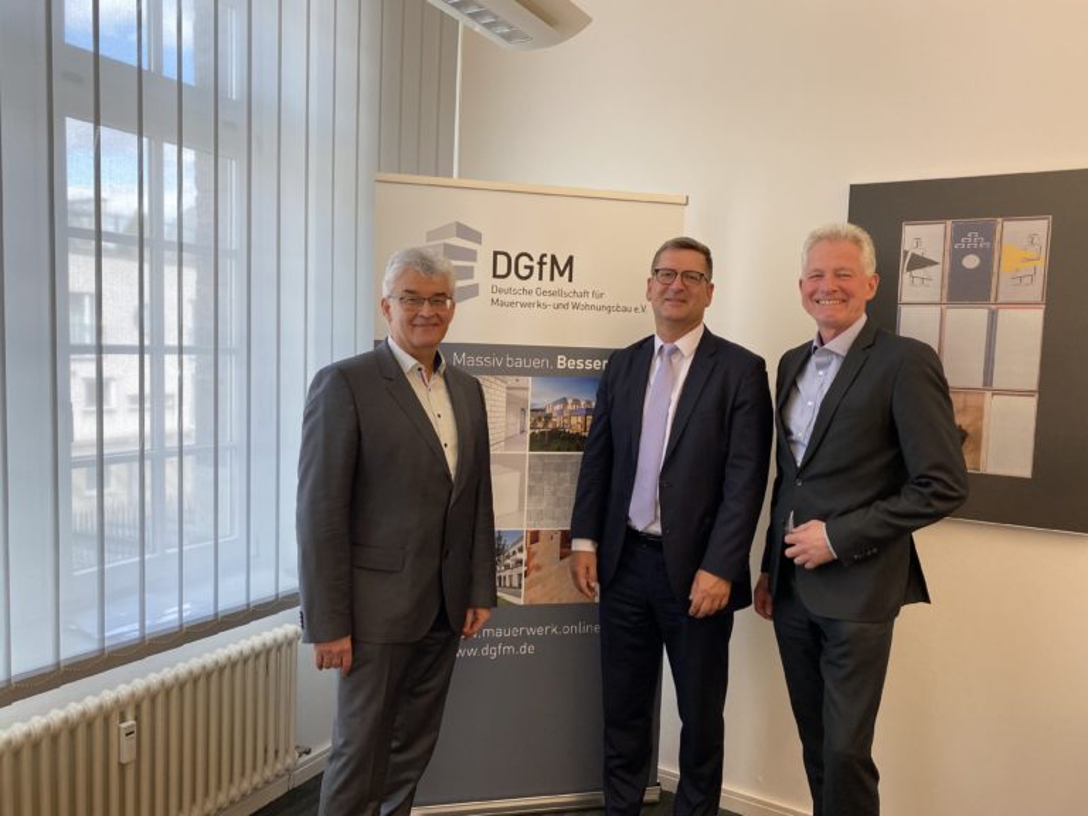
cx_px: 544
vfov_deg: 53.1
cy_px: 408
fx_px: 817
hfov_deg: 67.3
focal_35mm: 26
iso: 125
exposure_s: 1/100
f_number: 1.8
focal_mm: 4.25
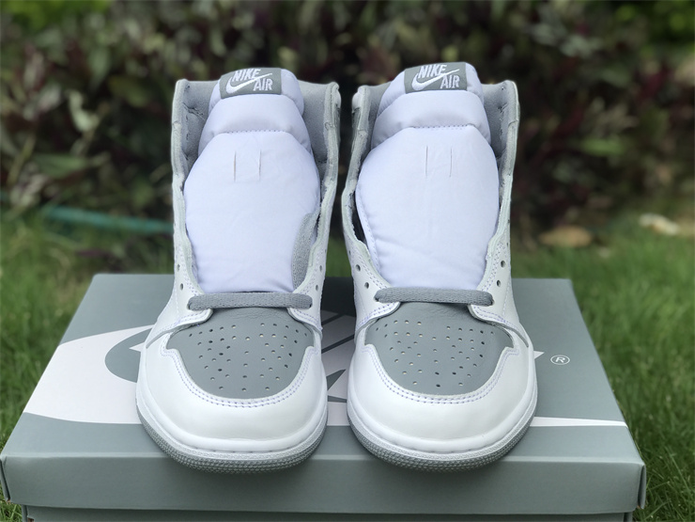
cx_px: 348
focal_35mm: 57
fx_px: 1144
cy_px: 261
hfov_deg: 33.8
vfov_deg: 25.7
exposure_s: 1/353
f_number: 2.8
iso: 20
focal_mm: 6.6
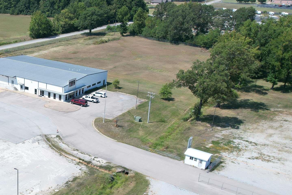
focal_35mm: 47
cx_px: 13
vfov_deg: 28.5
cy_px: 122
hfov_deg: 38.2
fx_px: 381
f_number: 2.8
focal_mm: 8.38
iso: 100
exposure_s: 1/1600
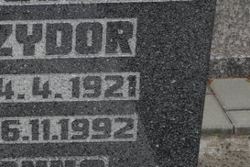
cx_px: -71
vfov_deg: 6.6
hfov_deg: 9.8
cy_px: 127
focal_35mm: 207
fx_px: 1437
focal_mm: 14.5
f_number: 4
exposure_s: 1/500
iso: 100
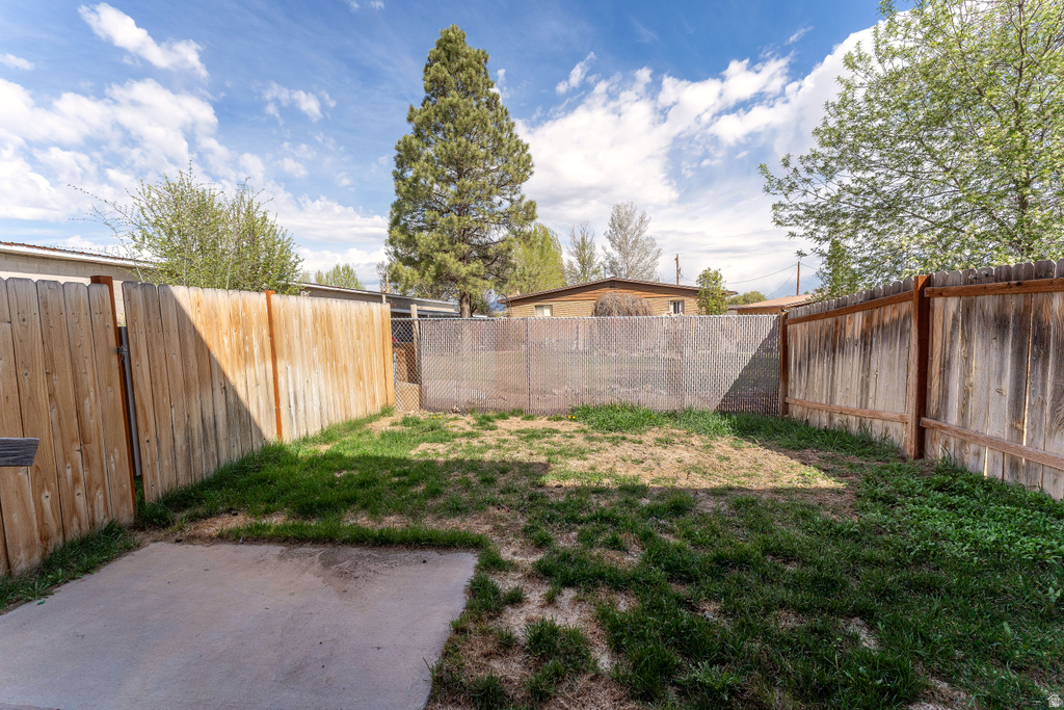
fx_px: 414
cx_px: 532
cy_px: 355
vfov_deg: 81.2
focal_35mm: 14
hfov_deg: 104.2
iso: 320
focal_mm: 14
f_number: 7.1
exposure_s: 1/1000
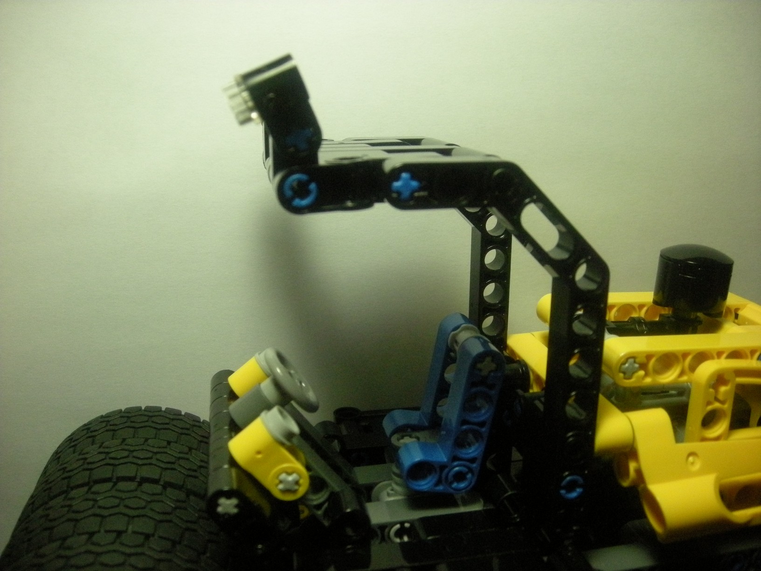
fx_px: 769
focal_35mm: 35
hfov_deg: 52.6
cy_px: 286
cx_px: 380
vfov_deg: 40.7
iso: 400
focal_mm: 5.7
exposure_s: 1/36
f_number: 2.8
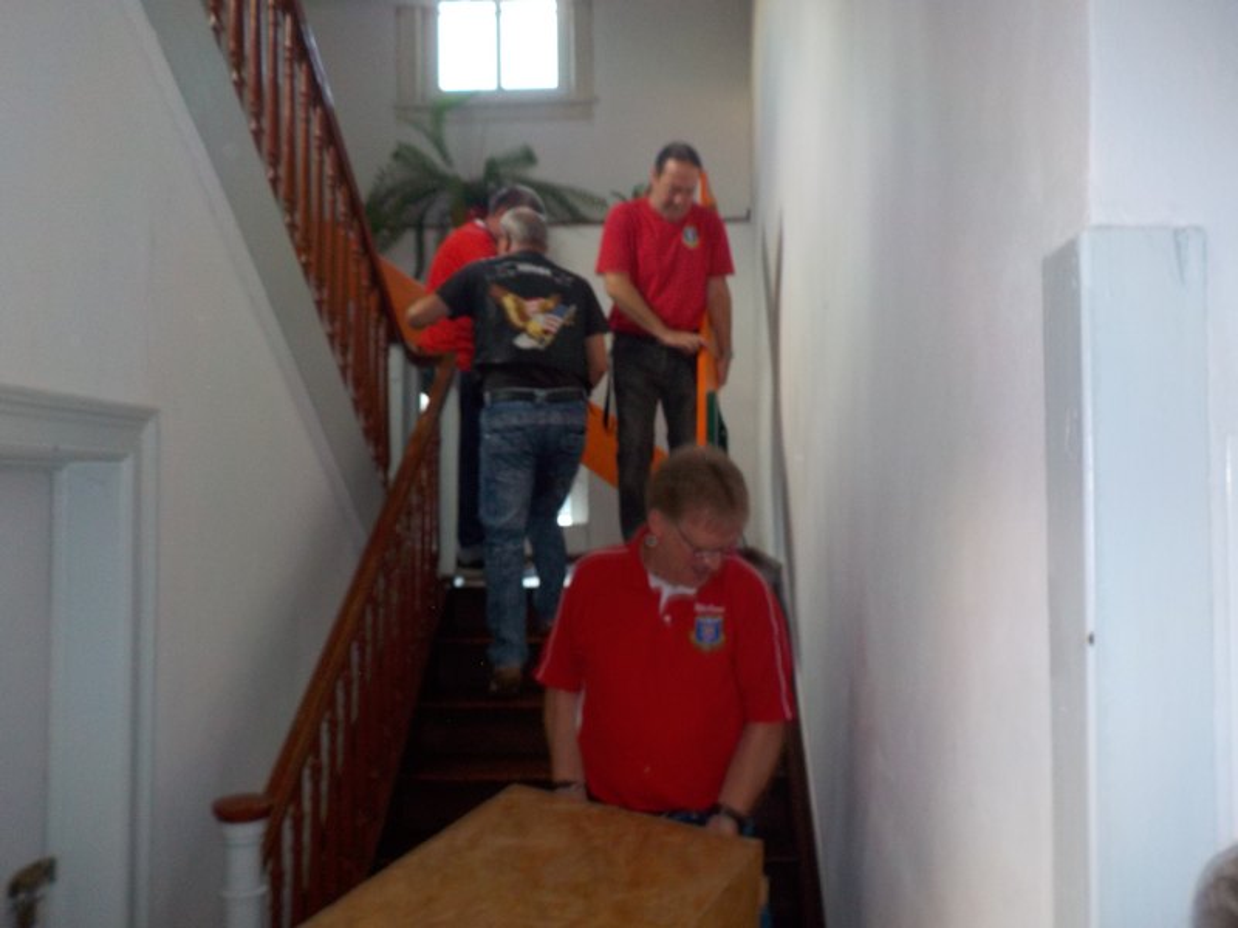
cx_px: 619
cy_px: 464
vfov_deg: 46.8
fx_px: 1073
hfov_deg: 60.0
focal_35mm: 30
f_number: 3.3
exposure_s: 1/30
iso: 200
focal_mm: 4.1
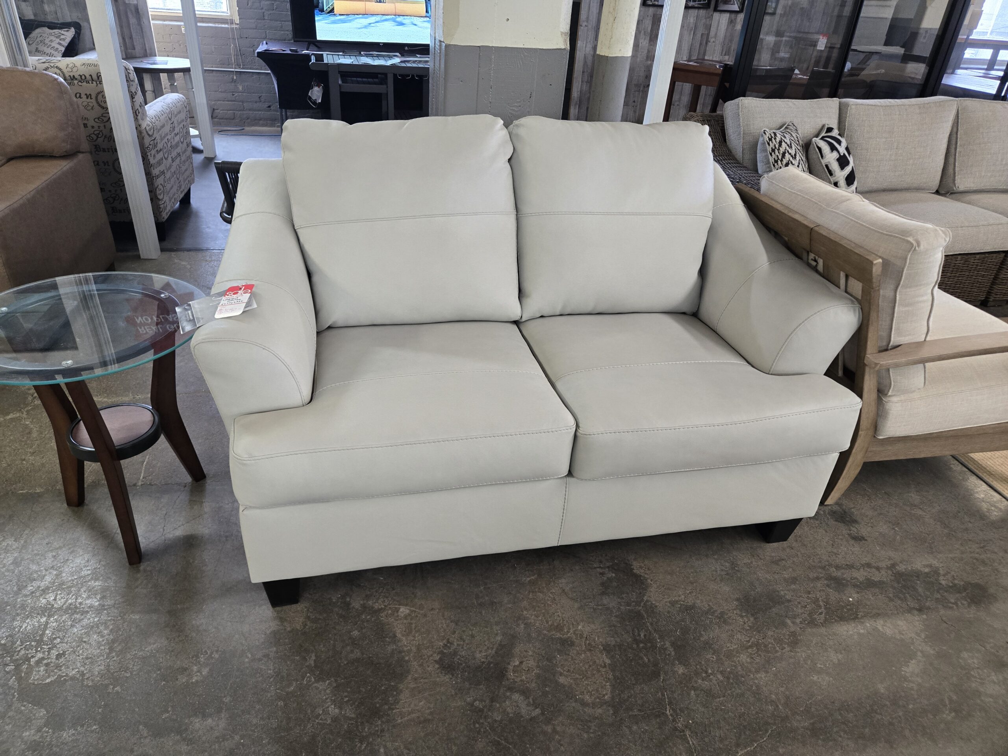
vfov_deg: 58.9
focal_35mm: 23
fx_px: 670
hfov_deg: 73.9
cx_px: 504
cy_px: 378
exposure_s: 1/120
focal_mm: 5.4
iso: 500
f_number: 1.8
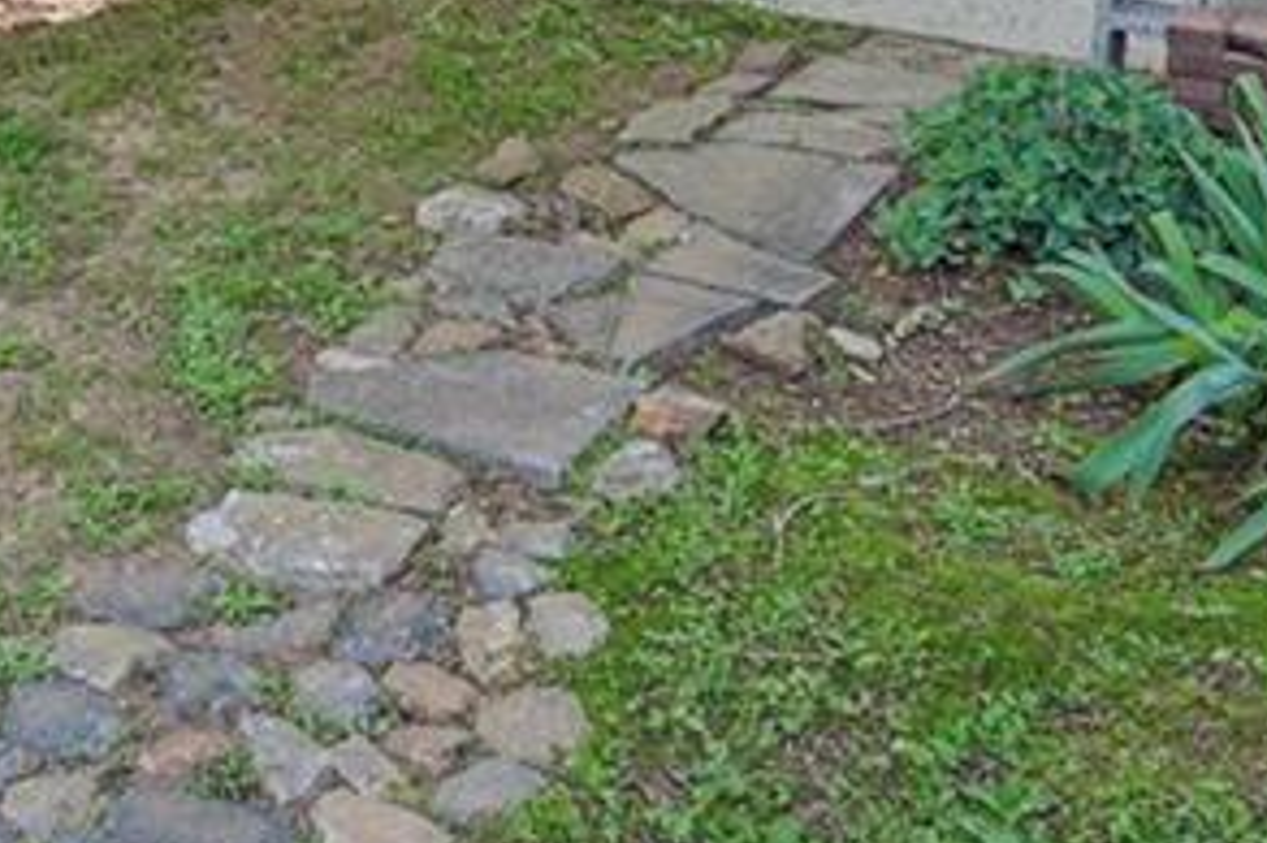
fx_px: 1970
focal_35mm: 56
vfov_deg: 20.1
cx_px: 17
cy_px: -495
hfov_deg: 32.9
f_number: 8
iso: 200
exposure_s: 1/30
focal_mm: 16
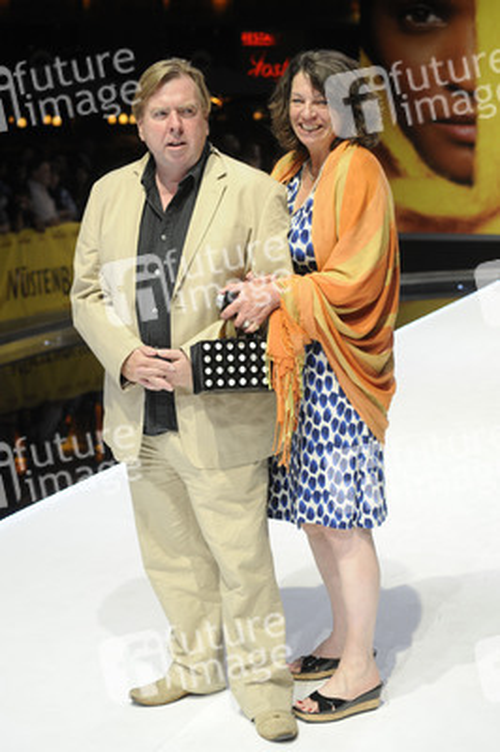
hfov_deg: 19.4
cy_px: 376
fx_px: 1461
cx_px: 250
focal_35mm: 70
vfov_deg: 28.9
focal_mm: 70
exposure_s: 1/160
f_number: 5
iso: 1600
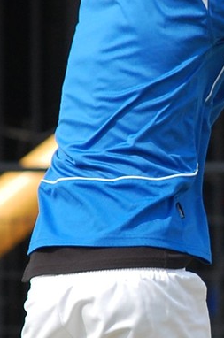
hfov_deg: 2.1
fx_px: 6038
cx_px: 296
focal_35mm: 644
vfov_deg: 3.2
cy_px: 225
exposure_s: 1/1000
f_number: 5.3
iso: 320
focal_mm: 160
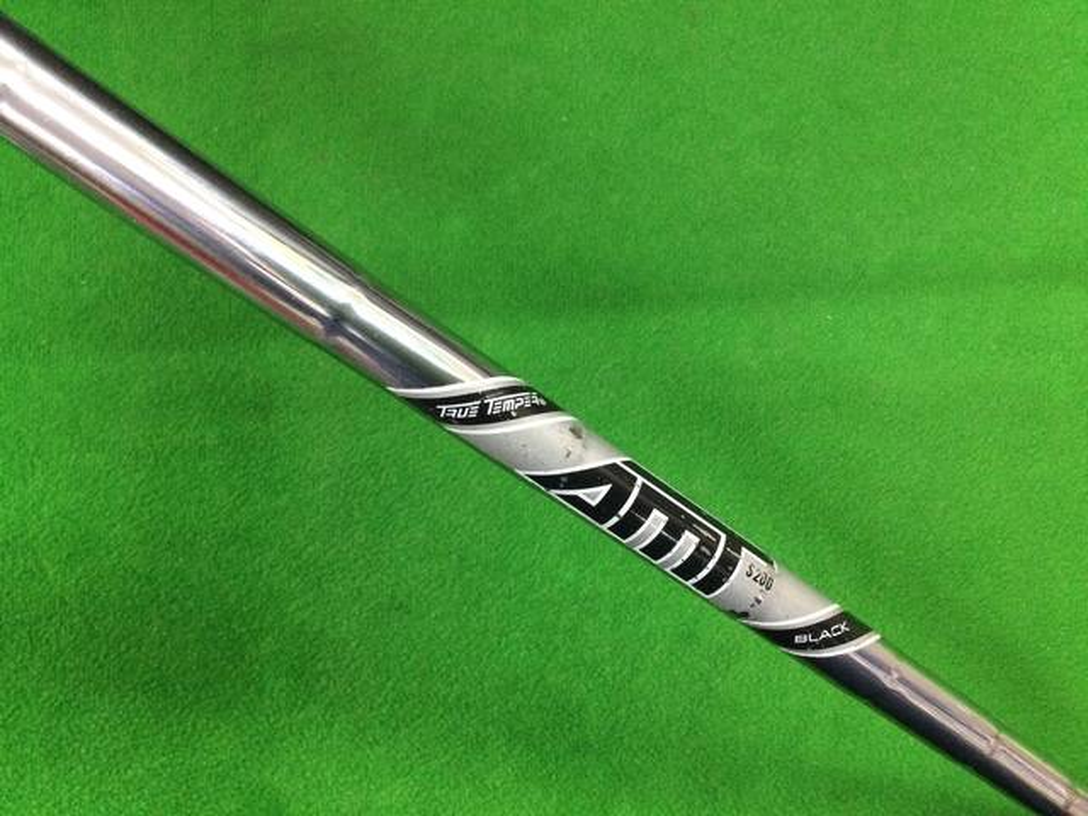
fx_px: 974
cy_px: 408
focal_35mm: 31
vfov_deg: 45.4
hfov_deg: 58.4
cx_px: 544
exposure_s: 1/30
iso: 160
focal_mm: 3.3
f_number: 2.4
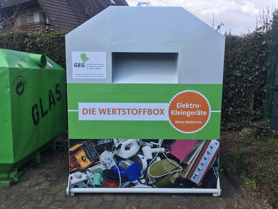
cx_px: 139
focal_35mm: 29
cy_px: 104
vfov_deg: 48.2
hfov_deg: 61.7
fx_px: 233
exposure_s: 1/545
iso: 25
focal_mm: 4.15
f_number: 2.2
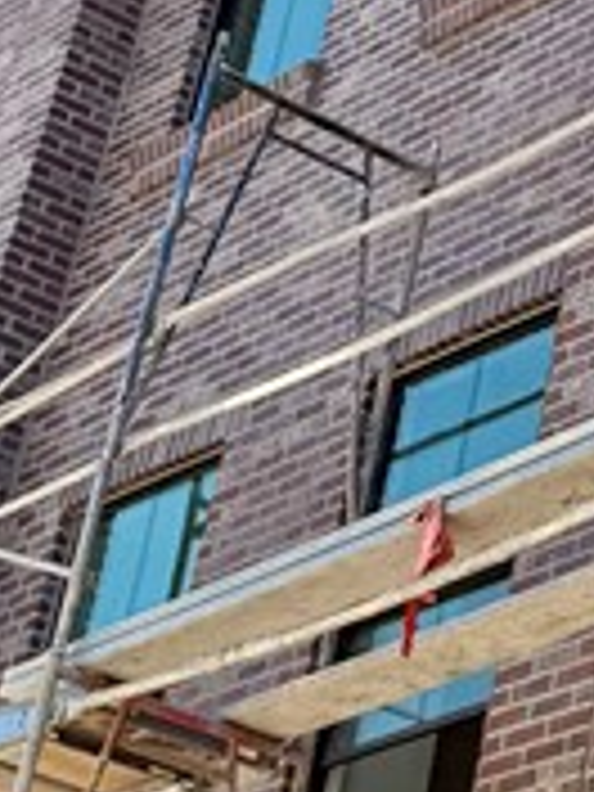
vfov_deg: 13.4
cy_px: -346
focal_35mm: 140
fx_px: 3203
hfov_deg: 9.9
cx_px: 1179
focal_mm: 6.76
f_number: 1.78
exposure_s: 1/4167
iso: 80
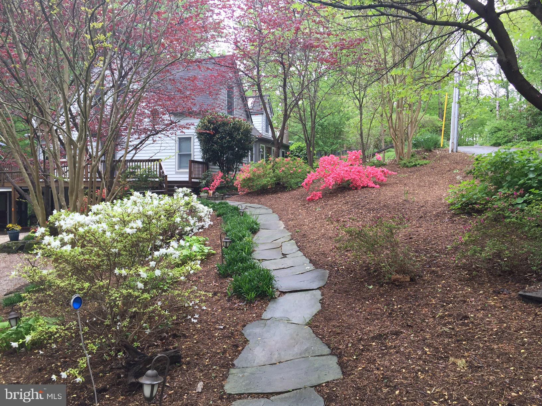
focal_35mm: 29
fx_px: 454
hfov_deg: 61.7
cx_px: 271
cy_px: 203
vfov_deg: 48.2
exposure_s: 1/120
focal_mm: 4.15
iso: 40
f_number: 2.2
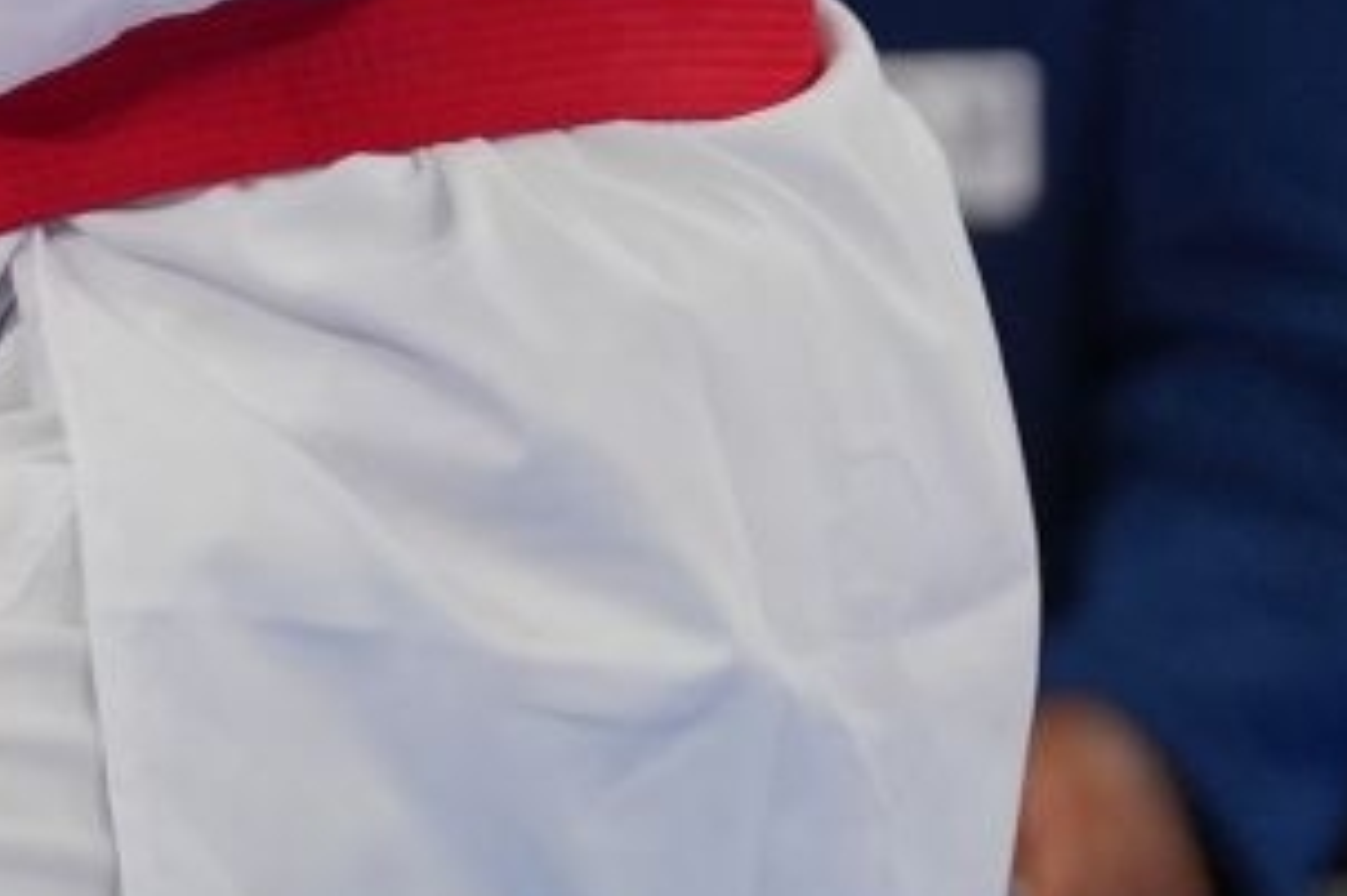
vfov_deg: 0.8
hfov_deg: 1.3
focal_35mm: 1627
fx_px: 60841
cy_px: -1146
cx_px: -1178
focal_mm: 182
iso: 500
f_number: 2.8
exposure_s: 1/1000
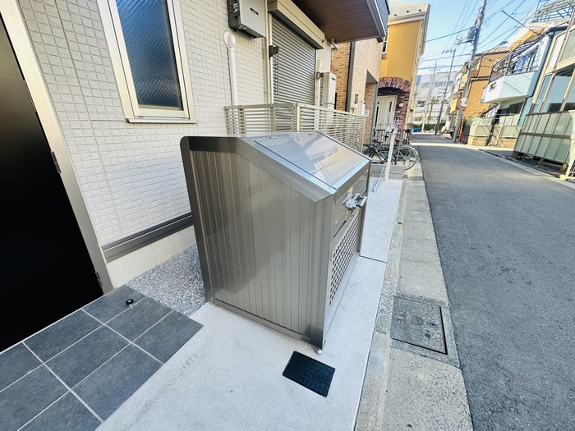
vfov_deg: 85.7
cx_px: 288
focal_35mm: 14
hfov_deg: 102.1
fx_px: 233
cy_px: 216
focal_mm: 2.22
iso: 40
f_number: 2.2
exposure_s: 1/123
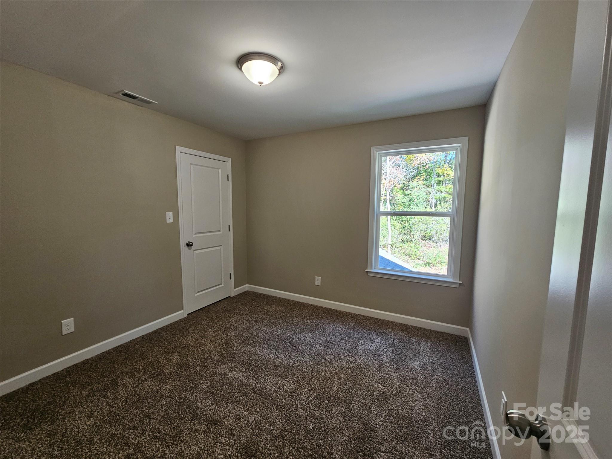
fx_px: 230
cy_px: 230
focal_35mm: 13
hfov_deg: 106.2
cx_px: 306
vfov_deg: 89.9
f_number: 2.2
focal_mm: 2.2
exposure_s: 1/60
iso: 160
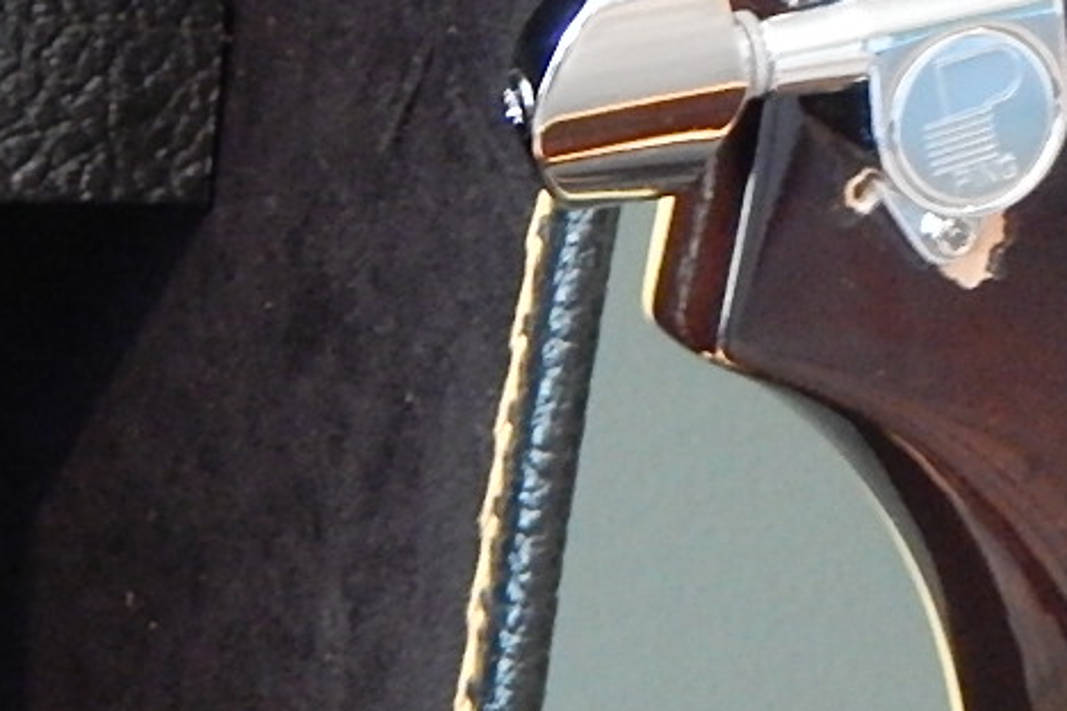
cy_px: -442
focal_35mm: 192
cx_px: 1183
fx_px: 5690
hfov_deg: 10.6
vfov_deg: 7.0
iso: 640
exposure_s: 1/8
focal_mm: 9.7
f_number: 3.8
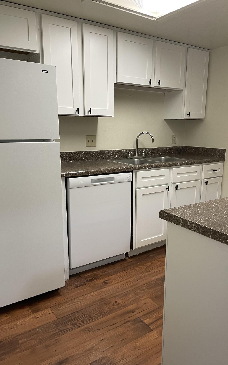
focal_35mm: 28
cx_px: 127
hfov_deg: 44.5
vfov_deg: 66.5
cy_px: 184
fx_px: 278
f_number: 1.6
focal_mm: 4.2
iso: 100
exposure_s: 1/60
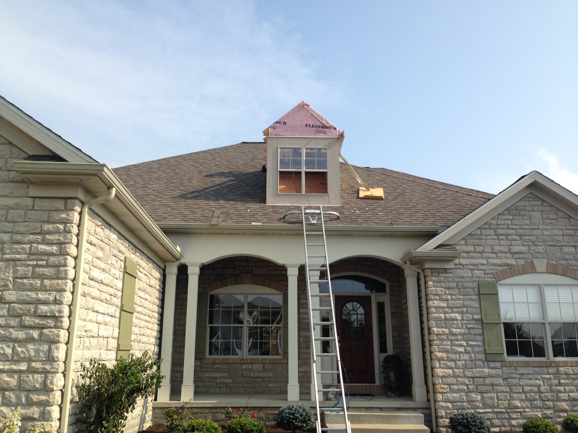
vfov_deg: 43.0
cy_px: 216
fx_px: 551
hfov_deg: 55.3
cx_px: 289
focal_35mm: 33
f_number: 2.4
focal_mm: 4.12
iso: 50
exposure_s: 1/1323
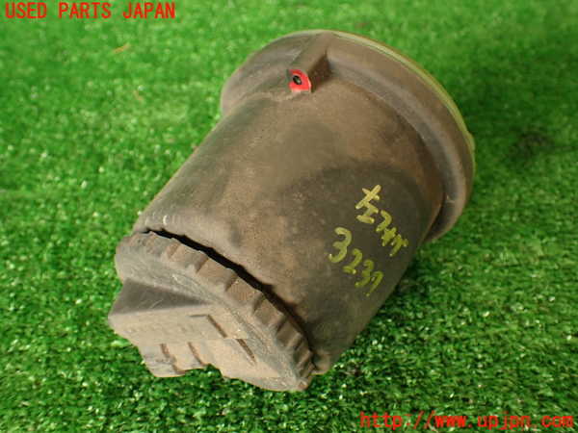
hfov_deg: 56.8
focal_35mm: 32
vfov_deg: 44.2
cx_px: 289
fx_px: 534
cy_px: 216
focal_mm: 5.79
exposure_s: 1/60
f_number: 2.4
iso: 200
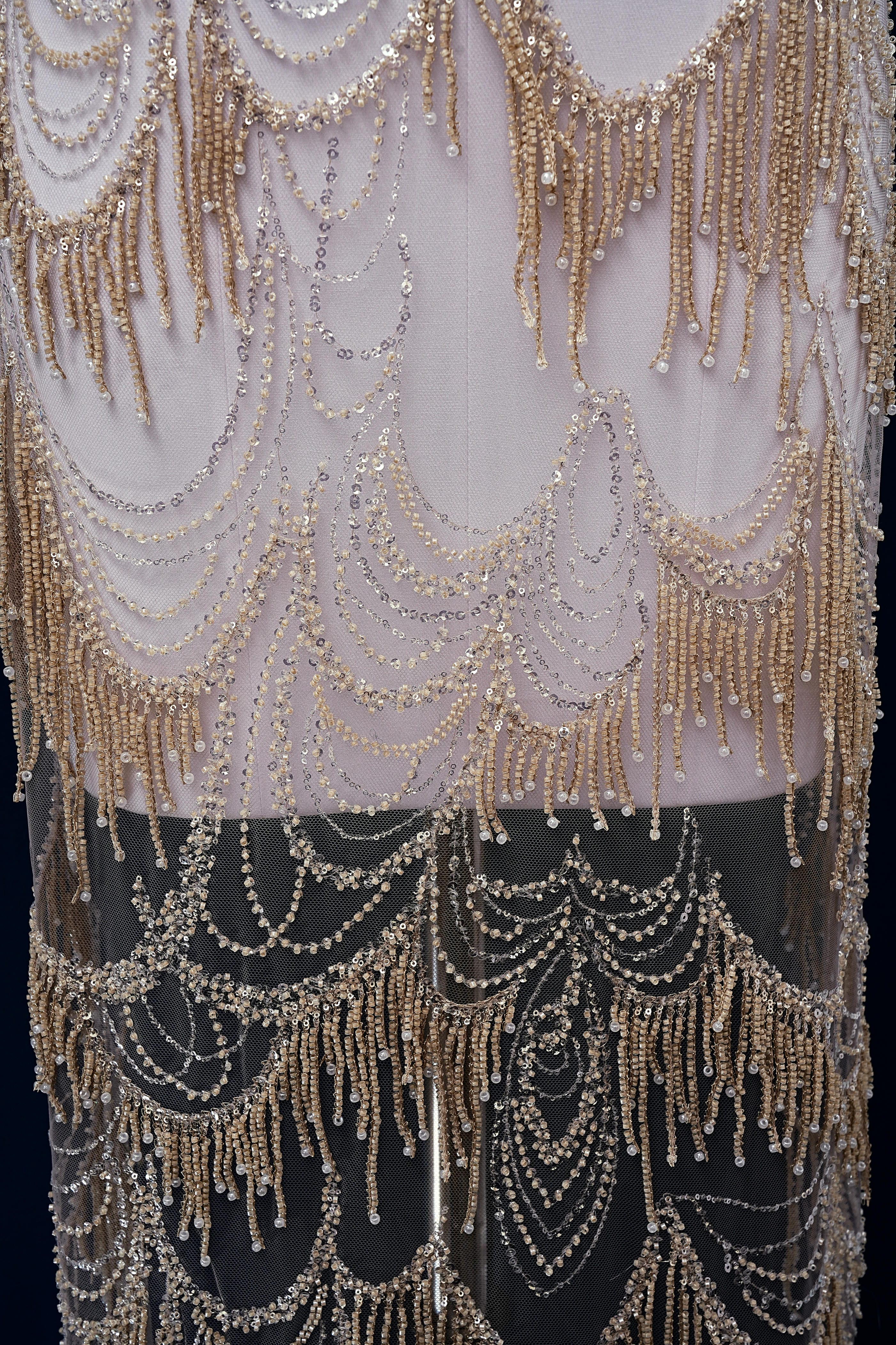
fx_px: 1867
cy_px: 672
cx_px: 448
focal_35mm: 50
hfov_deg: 27.0
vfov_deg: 39.6
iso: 100
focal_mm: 50
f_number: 11
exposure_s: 1/125
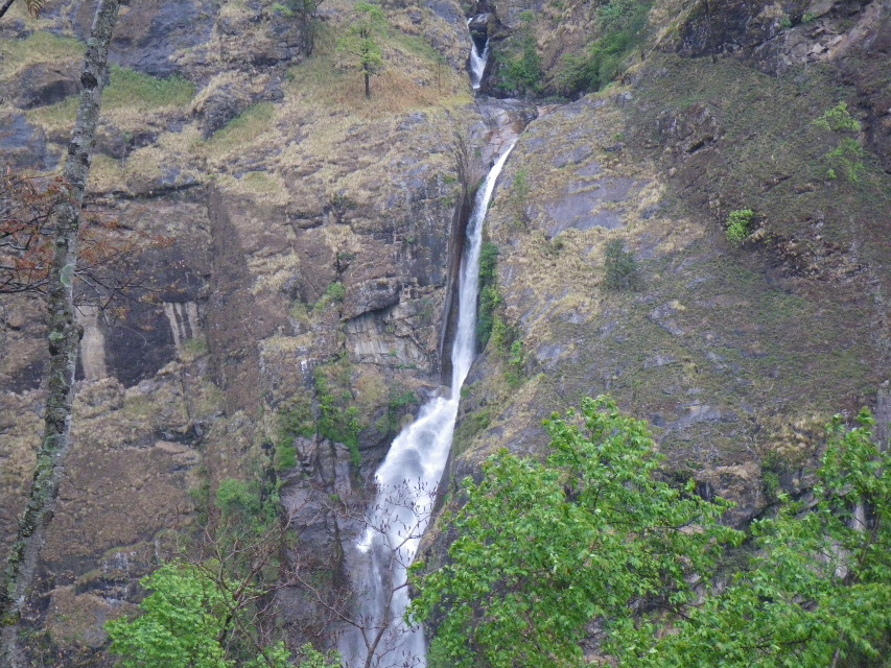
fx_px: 1313
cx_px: 446
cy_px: 334
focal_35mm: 51
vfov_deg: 28.6
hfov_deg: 37.5
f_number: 4.4
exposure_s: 1/60
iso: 500
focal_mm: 9.1
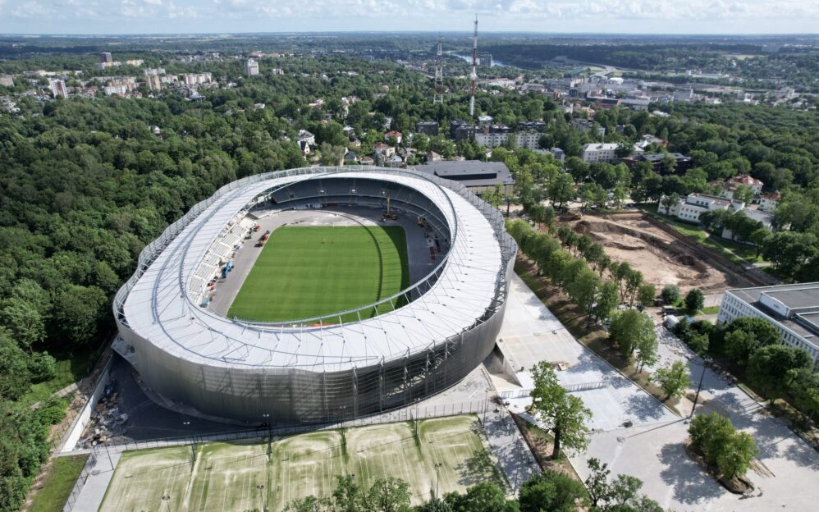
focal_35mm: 23
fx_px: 513
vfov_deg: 53.0
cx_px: 400
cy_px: 273
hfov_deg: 77.1
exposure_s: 1/2000
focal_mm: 8.38
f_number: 2.8
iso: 110
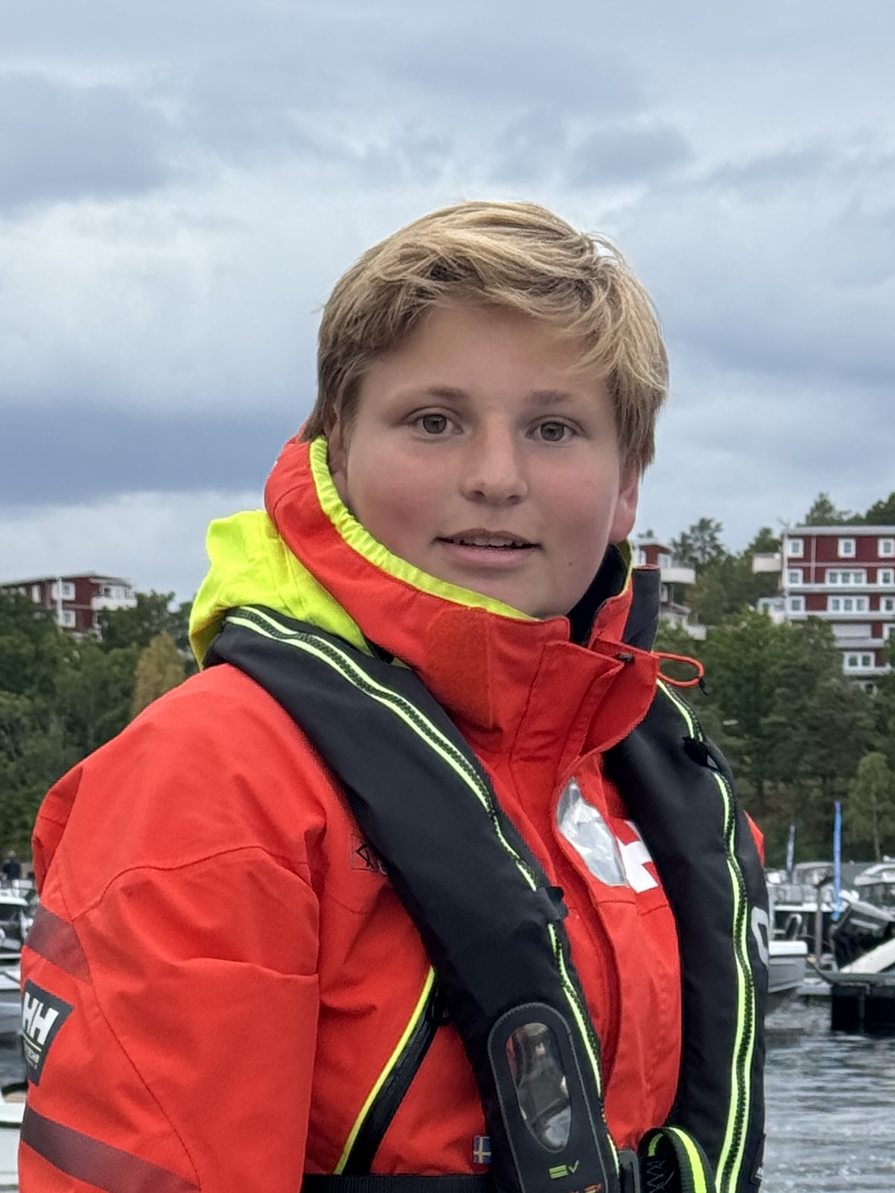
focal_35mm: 48
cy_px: 596
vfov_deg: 39.7
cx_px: 448
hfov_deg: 30.3
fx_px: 1654
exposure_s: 1/609
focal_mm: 6.76
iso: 64
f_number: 1.78
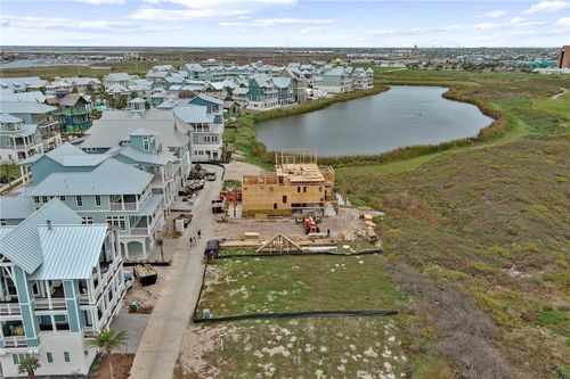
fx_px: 459
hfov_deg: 63.7
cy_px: 190
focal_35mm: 29
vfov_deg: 44.9
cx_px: 285
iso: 100
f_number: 2.8
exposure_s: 1/800
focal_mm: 10.57
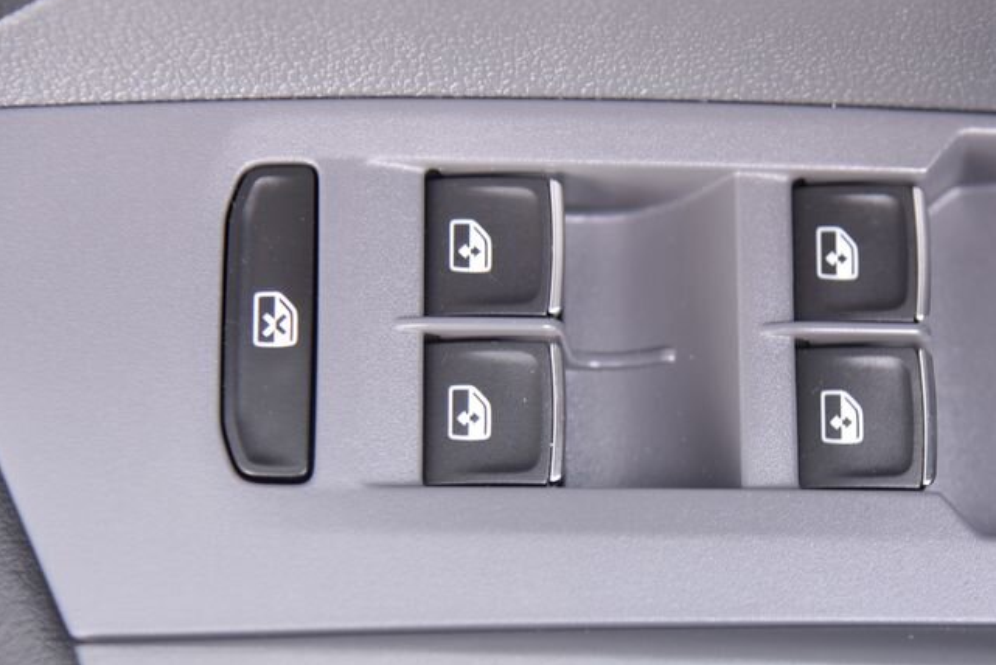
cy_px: 357
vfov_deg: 9.3
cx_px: 715
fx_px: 4069
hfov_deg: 13.9
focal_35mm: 147
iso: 500
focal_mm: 92
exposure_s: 1/50
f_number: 4
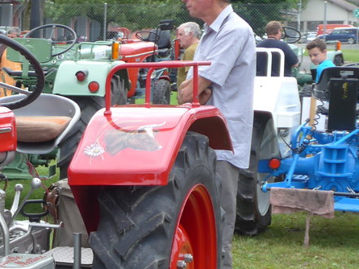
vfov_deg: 11.8
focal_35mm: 124
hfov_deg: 15.1
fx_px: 1286
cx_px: -120
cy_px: 296
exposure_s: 1/250
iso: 80
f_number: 3
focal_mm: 9.5
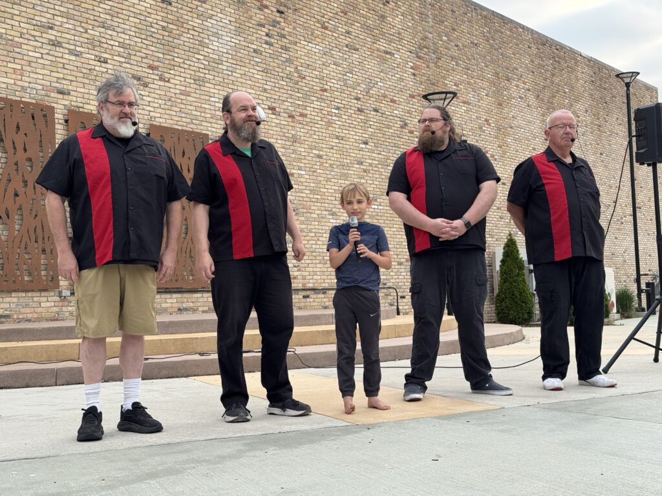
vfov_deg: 30.3
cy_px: 248
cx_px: 331
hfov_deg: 39.7
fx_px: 918
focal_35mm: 48
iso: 64
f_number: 1.78
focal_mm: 6.76
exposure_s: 1/854
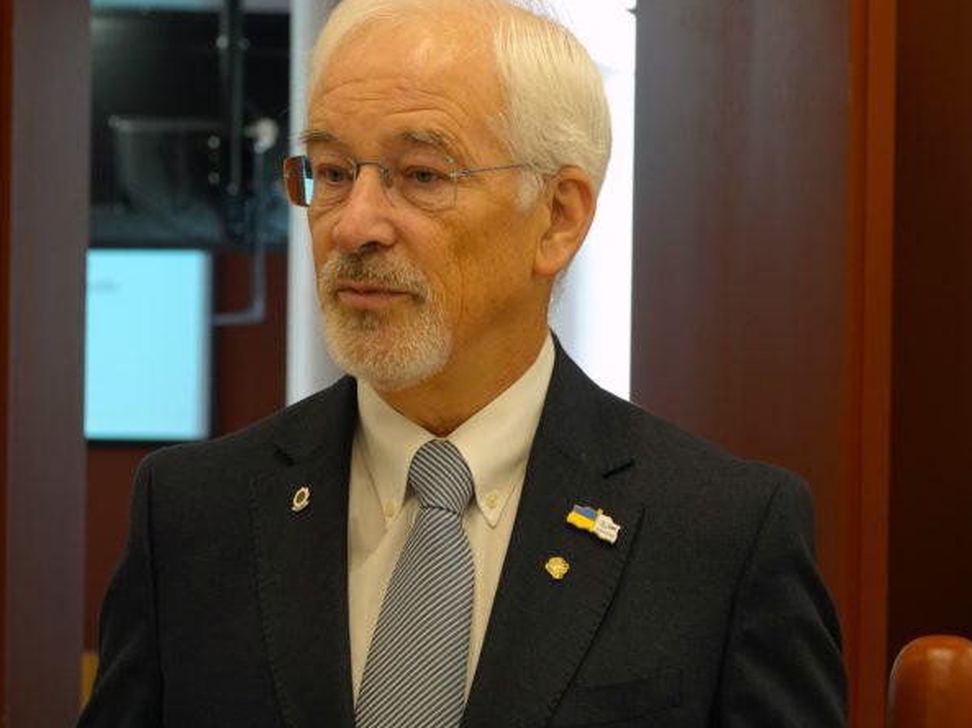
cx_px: 431
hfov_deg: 15.8
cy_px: 338
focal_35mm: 125
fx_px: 3508
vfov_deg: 11.8
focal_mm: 39.42
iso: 800
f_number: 4
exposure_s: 1/125
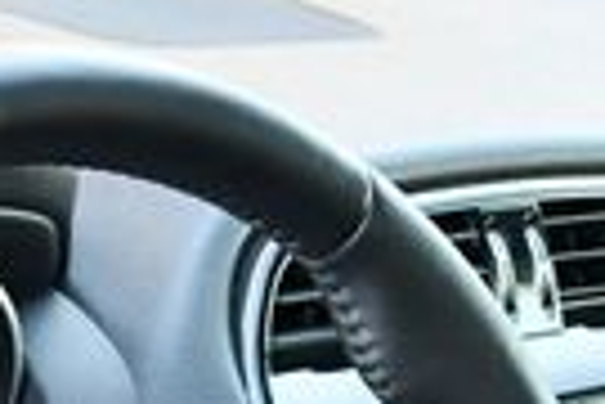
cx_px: 121
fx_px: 3193
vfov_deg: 6.9
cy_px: 889
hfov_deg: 10.8
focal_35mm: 190
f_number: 3.5
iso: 1250
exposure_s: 1/125
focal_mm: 20
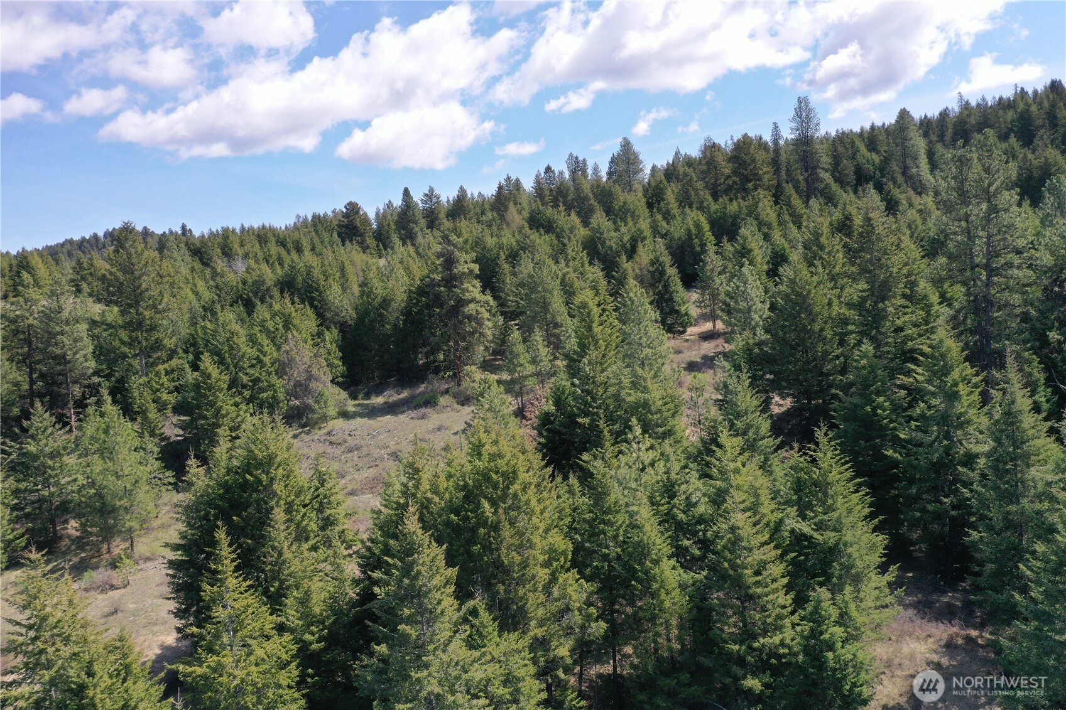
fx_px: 829
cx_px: 533
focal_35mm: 28
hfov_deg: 65.5
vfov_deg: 46.4
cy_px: 355
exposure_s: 1/320
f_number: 5.6
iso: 100
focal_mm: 10.26
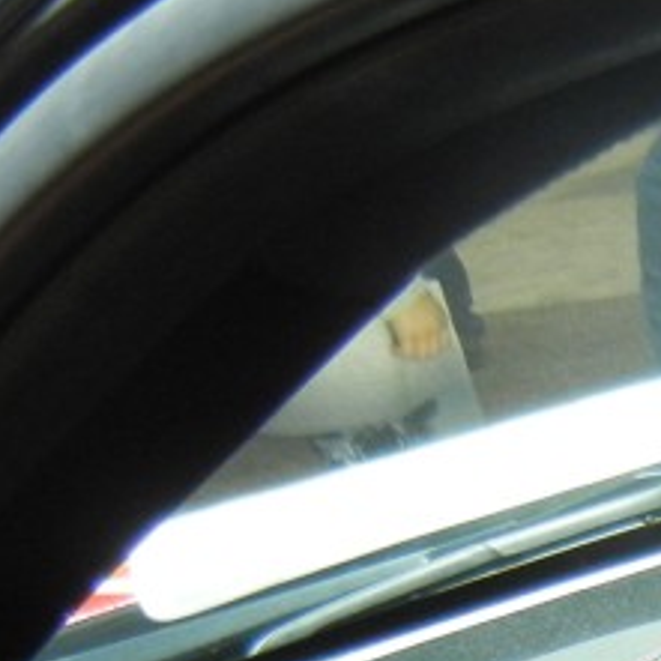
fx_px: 3003
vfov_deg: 11.7
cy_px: 1134
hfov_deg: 11.0
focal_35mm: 139
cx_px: 1478
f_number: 3.6
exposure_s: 1/29.5
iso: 400
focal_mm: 6.2
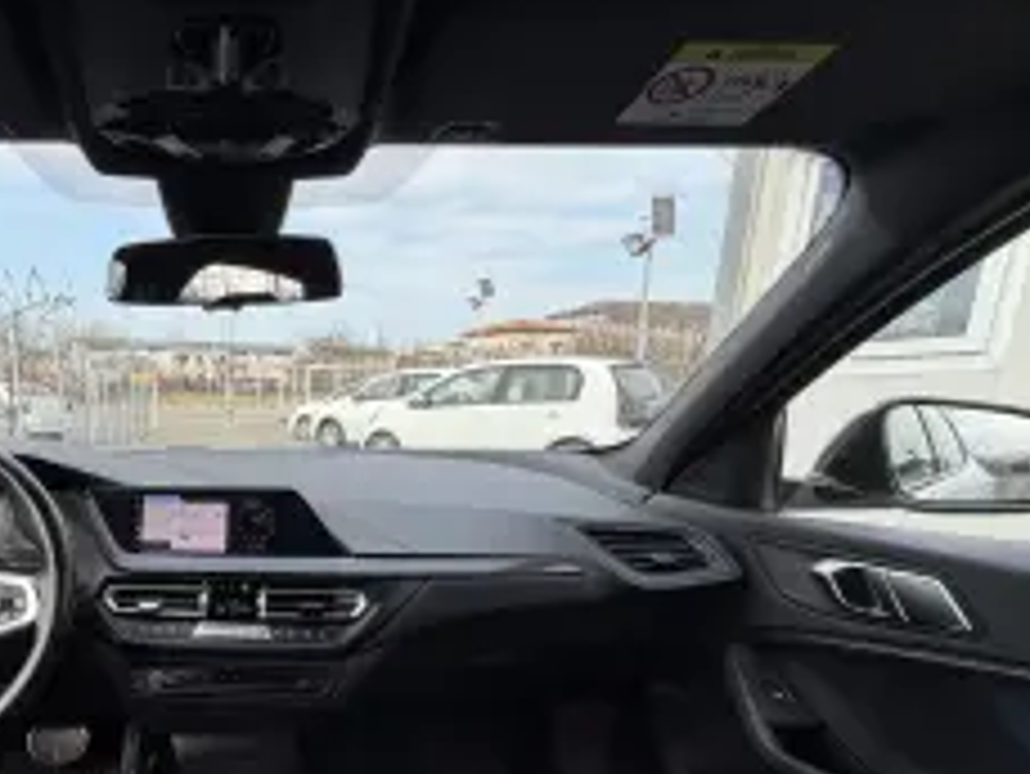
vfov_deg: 58.9
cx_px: 256
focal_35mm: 22
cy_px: 549
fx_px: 655
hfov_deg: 71.1
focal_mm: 2.22
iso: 32
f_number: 2.2
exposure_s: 1/296
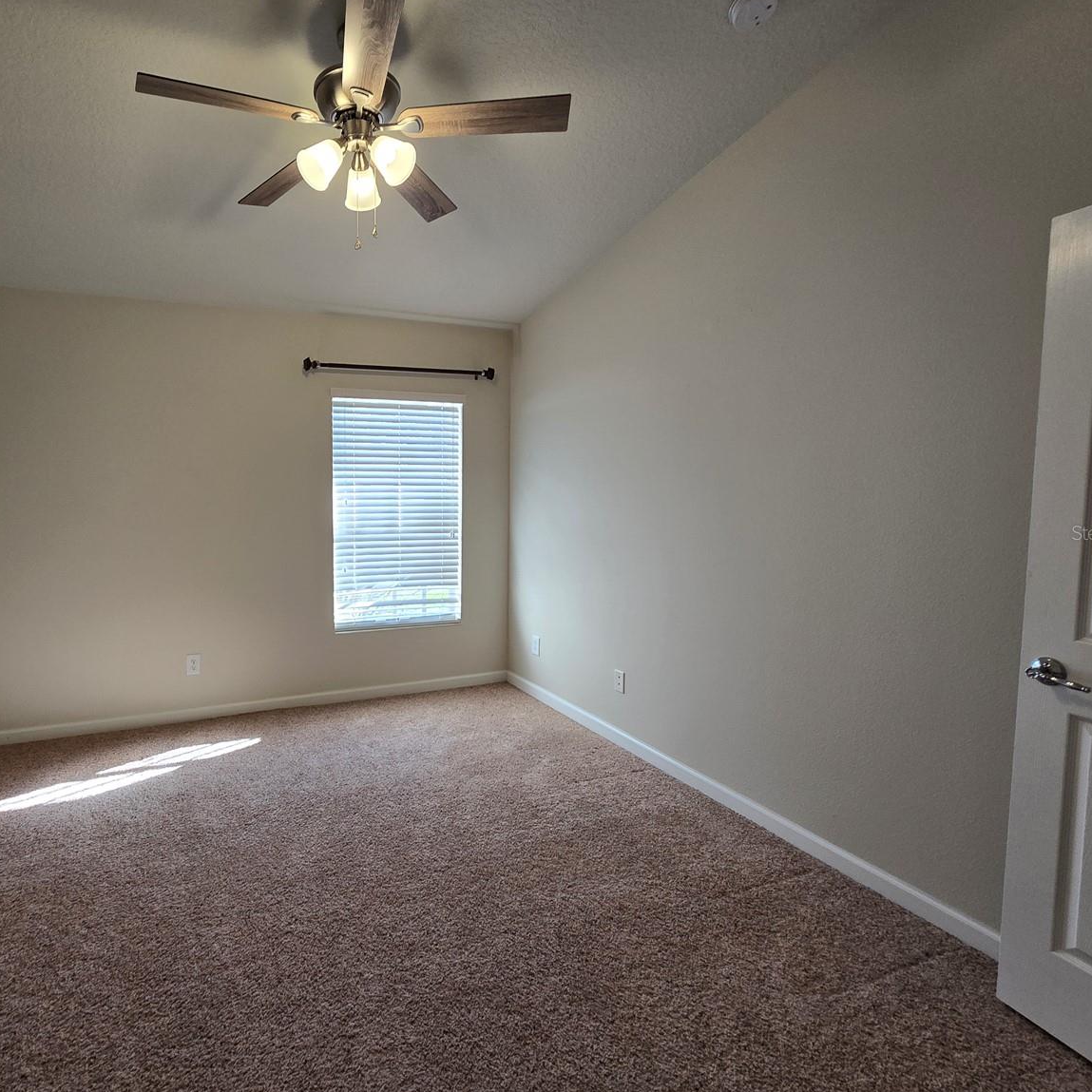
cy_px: 532
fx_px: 571
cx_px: 401
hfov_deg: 85.5
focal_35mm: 16
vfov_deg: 87.4
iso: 64
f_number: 2.2
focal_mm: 2.2
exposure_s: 1/60
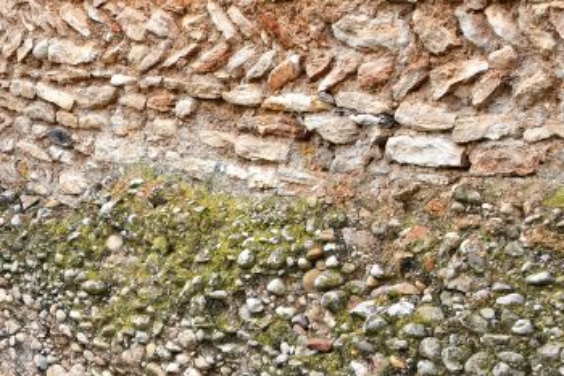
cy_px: 234
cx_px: -172
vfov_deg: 17.2
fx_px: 1237
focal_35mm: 79
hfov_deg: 22.8
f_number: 6.3
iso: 100
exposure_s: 1/160
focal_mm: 18
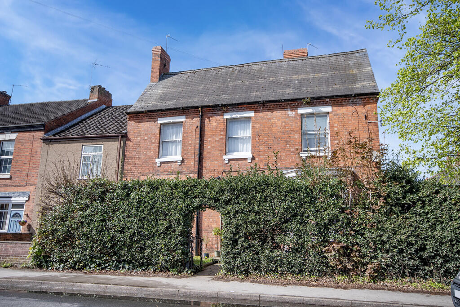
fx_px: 345
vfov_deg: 47.9
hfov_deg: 67.4
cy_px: 154
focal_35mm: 27
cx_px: 230
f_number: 8
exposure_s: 1/160
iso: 100
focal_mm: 18
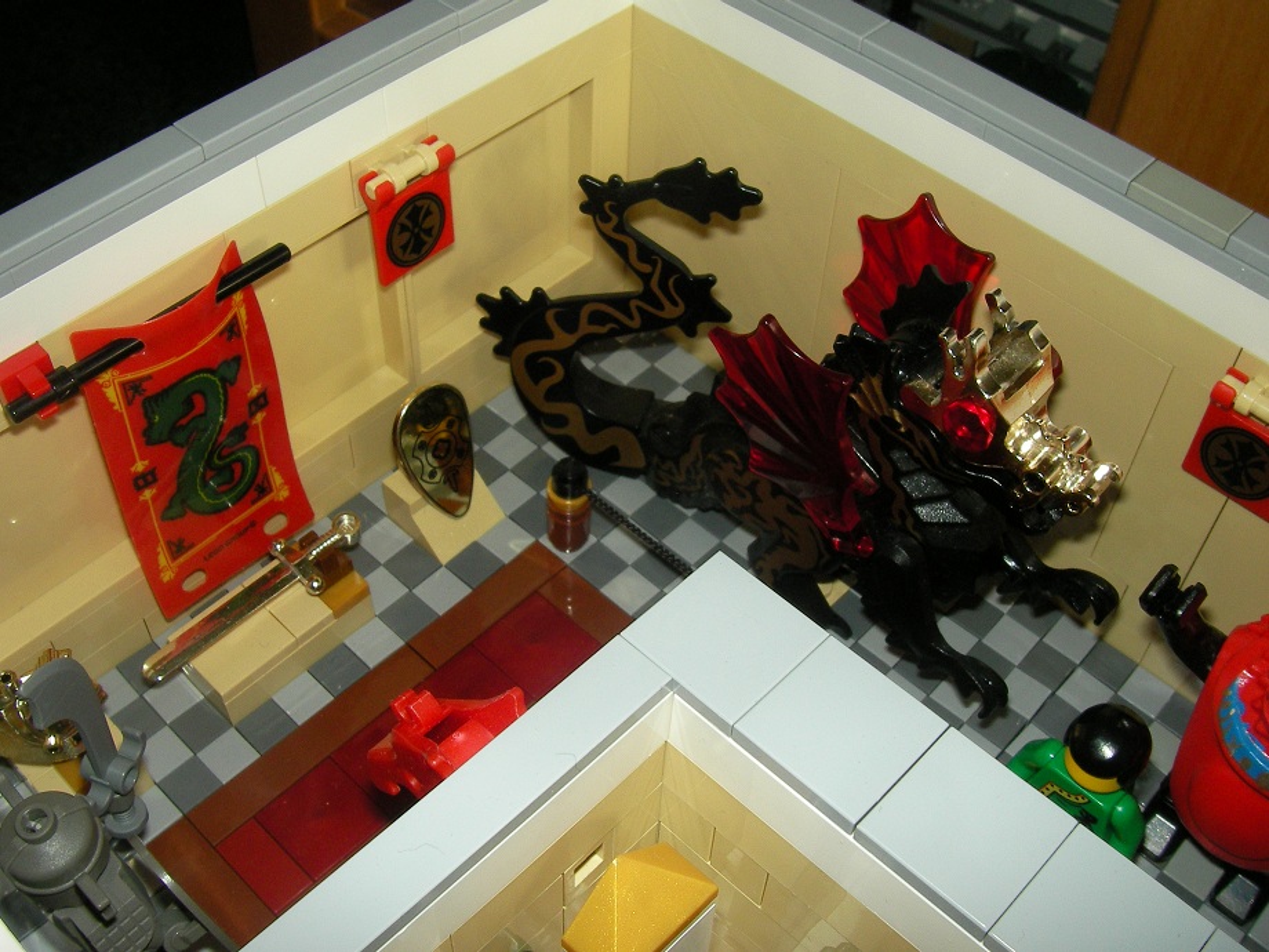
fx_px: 1393
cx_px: 634
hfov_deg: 49.0
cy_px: 476
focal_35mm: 38
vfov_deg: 37.7
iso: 100
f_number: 6.6
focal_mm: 6.3
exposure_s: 1/30
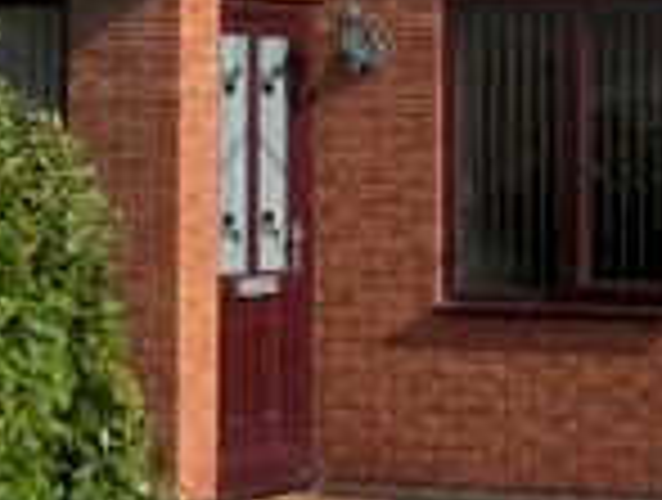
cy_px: 7
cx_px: 603
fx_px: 2914
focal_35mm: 152
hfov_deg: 12.9
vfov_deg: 9.7
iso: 80
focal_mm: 5.3
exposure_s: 1/1000
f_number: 3.4
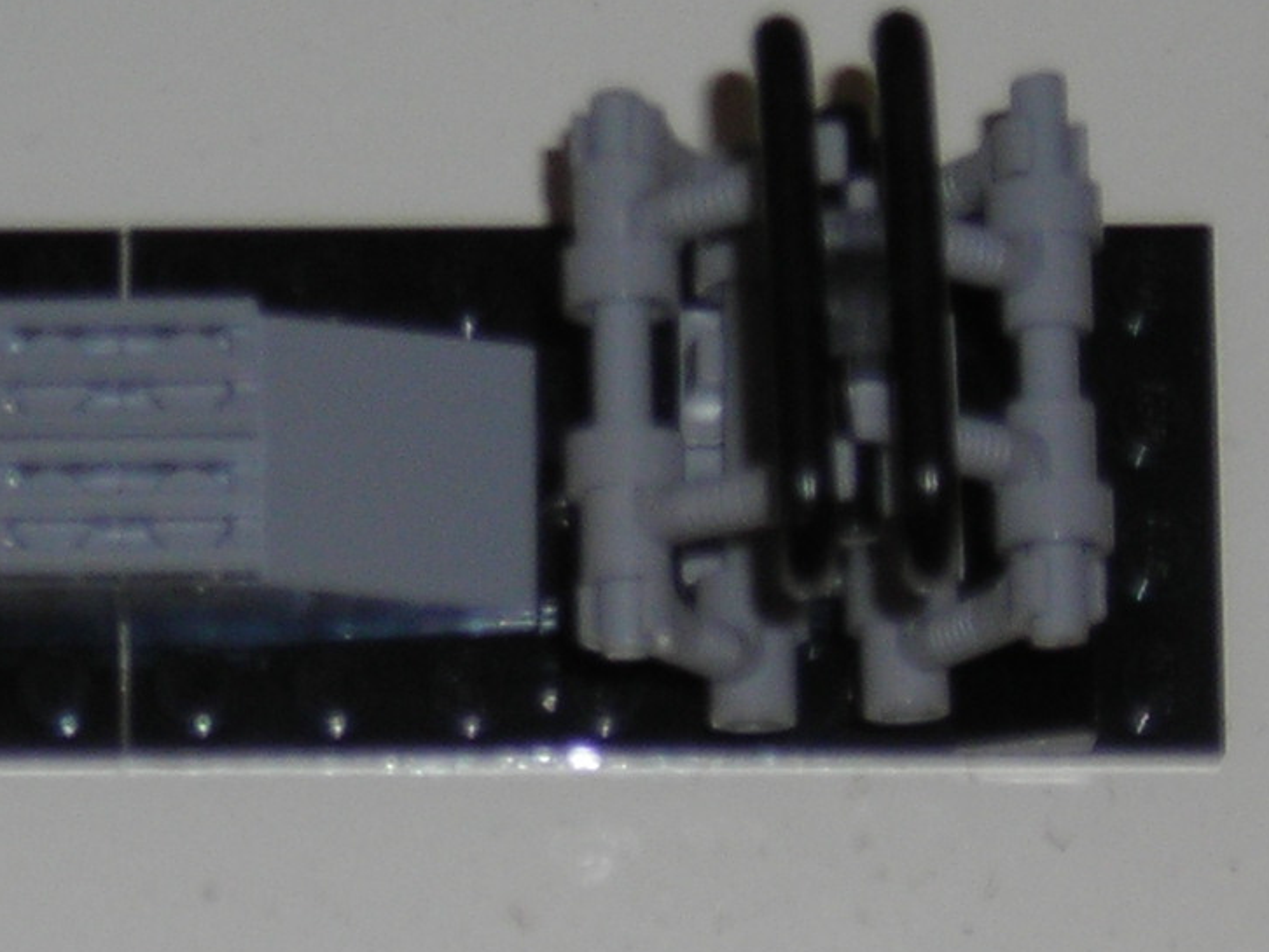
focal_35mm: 232
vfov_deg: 6.4
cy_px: 1038
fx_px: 8508
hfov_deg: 8.5
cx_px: 133
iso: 50
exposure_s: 1/60.1
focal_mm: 10.8
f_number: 3.9
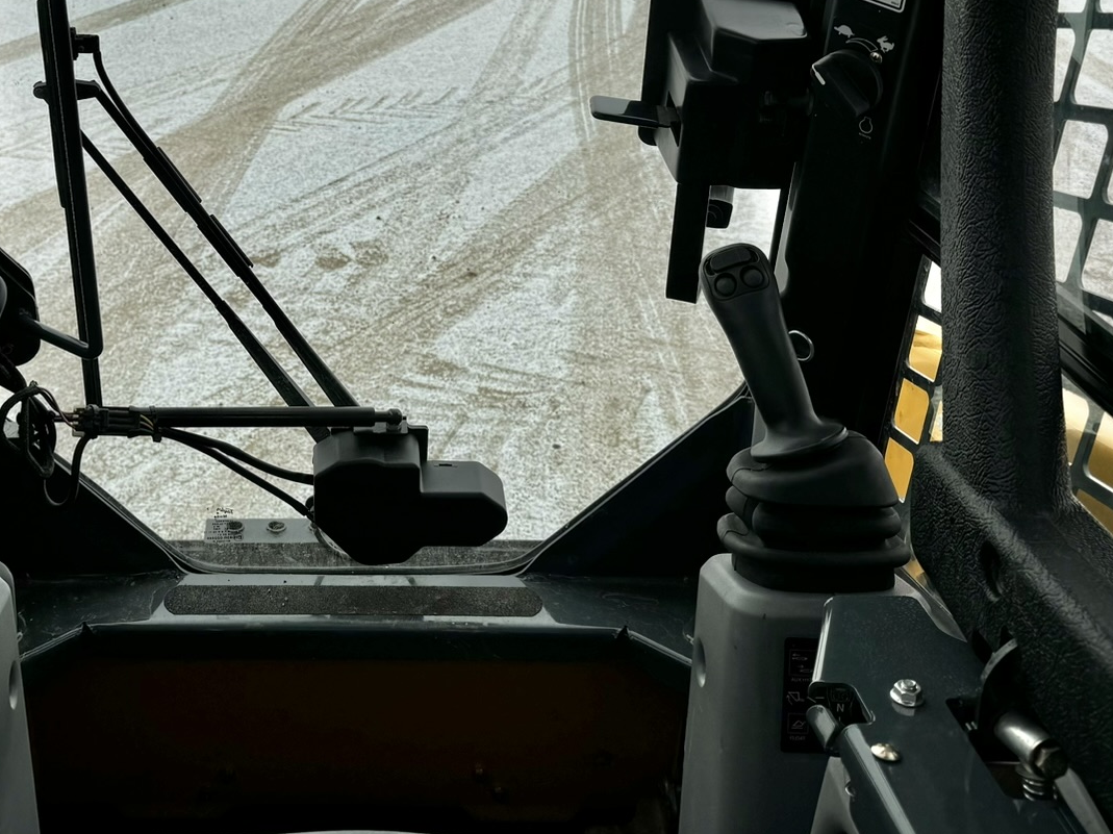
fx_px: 1479
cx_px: 309
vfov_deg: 30.7
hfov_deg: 40.3
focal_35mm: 46
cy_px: 171
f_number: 1.78
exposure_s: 1/577
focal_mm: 6.76
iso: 80
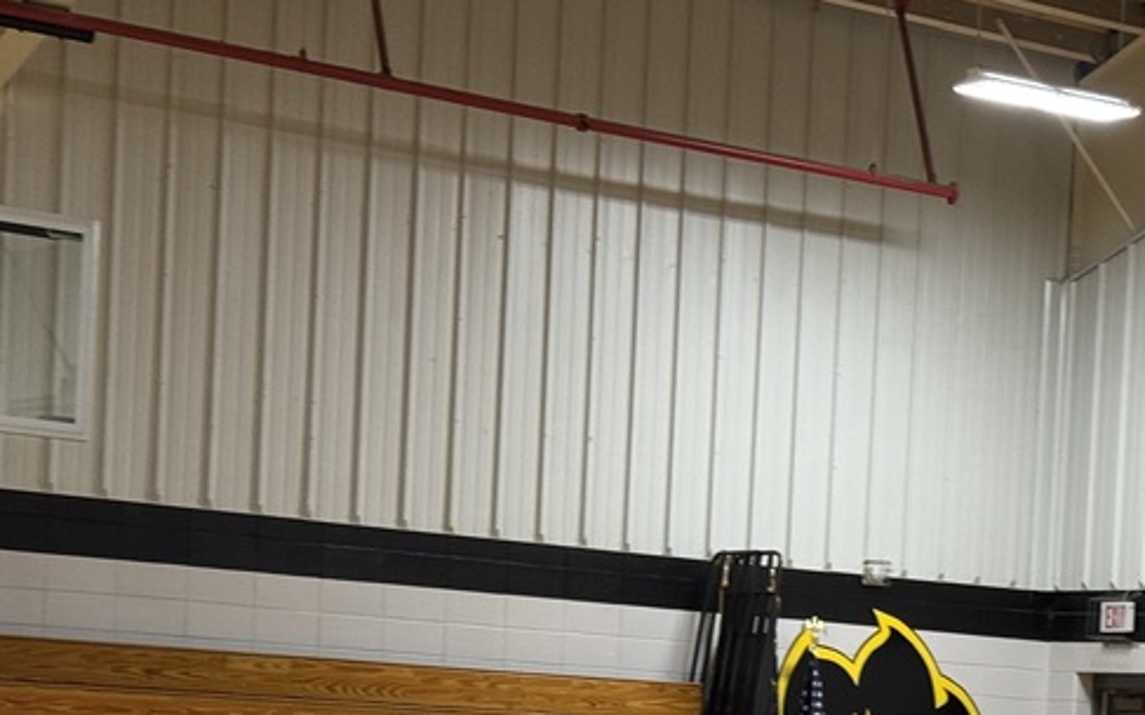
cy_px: 814
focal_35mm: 107
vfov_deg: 12.0
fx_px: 3338
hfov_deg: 19.1
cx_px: 1070
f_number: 1.78
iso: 125
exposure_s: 1/60
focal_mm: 6.76
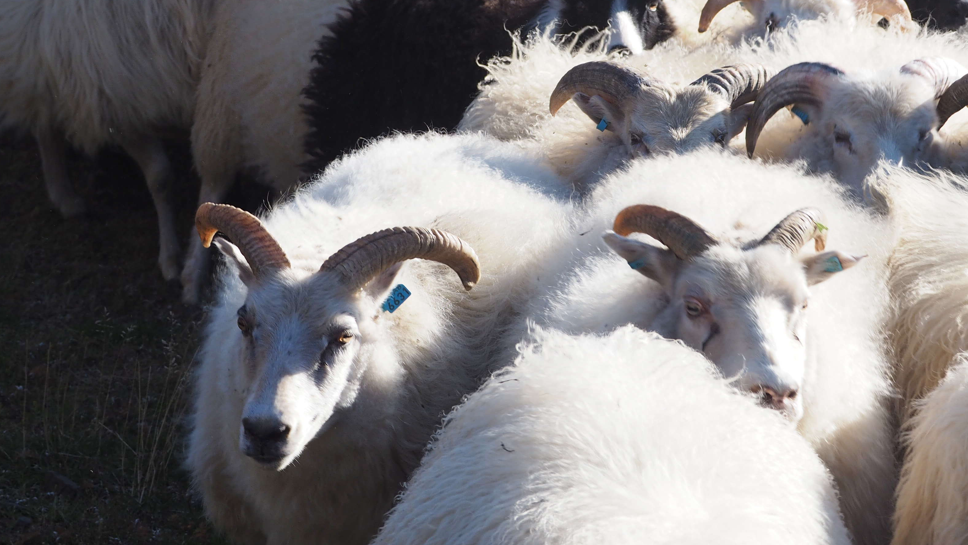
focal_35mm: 238
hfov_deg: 9.1
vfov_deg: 5.1
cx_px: 549
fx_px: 6109
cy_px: 111
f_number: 6.3
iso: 200
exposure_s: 1/320
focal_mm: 75
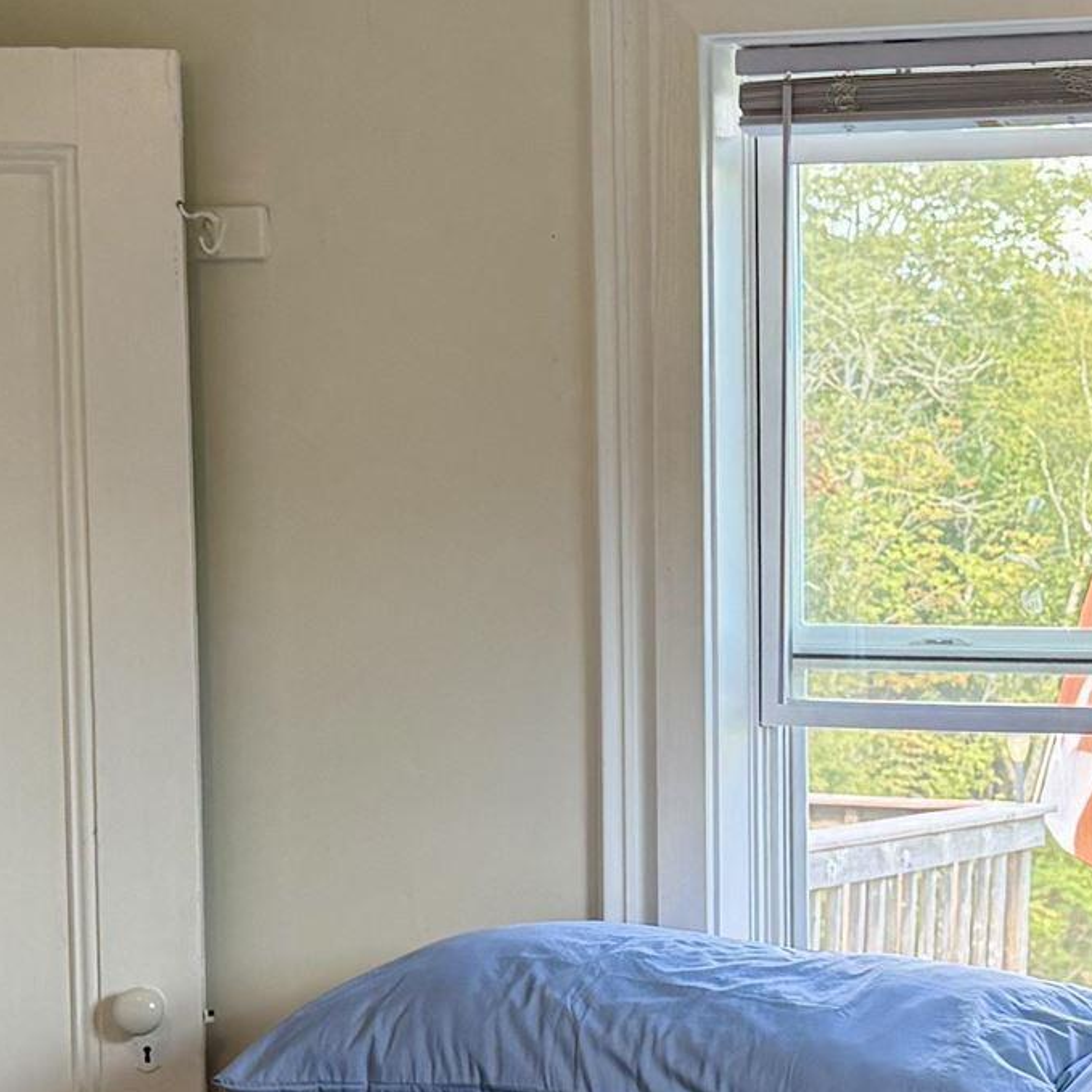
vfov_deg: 18.1
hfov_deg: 17.8
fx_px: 3426
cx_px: 999
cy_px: 719
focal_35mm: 96
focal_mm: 6.76
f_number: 1.78
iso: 100
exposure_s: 1/157
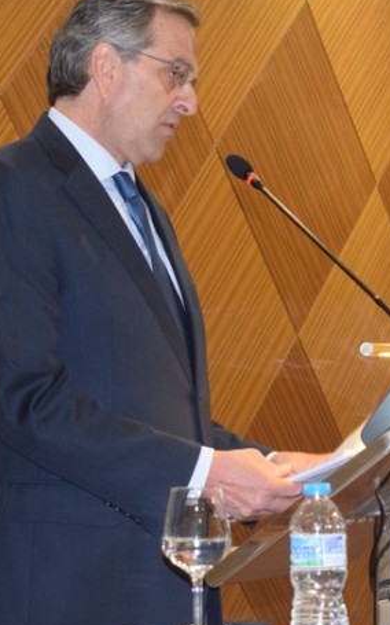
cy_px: 285
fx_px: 2196
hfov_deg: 10.1
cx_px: 342
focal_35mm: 129
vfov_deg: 16.2
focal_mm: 48
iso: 1100
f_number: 5.3
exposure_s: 1/60
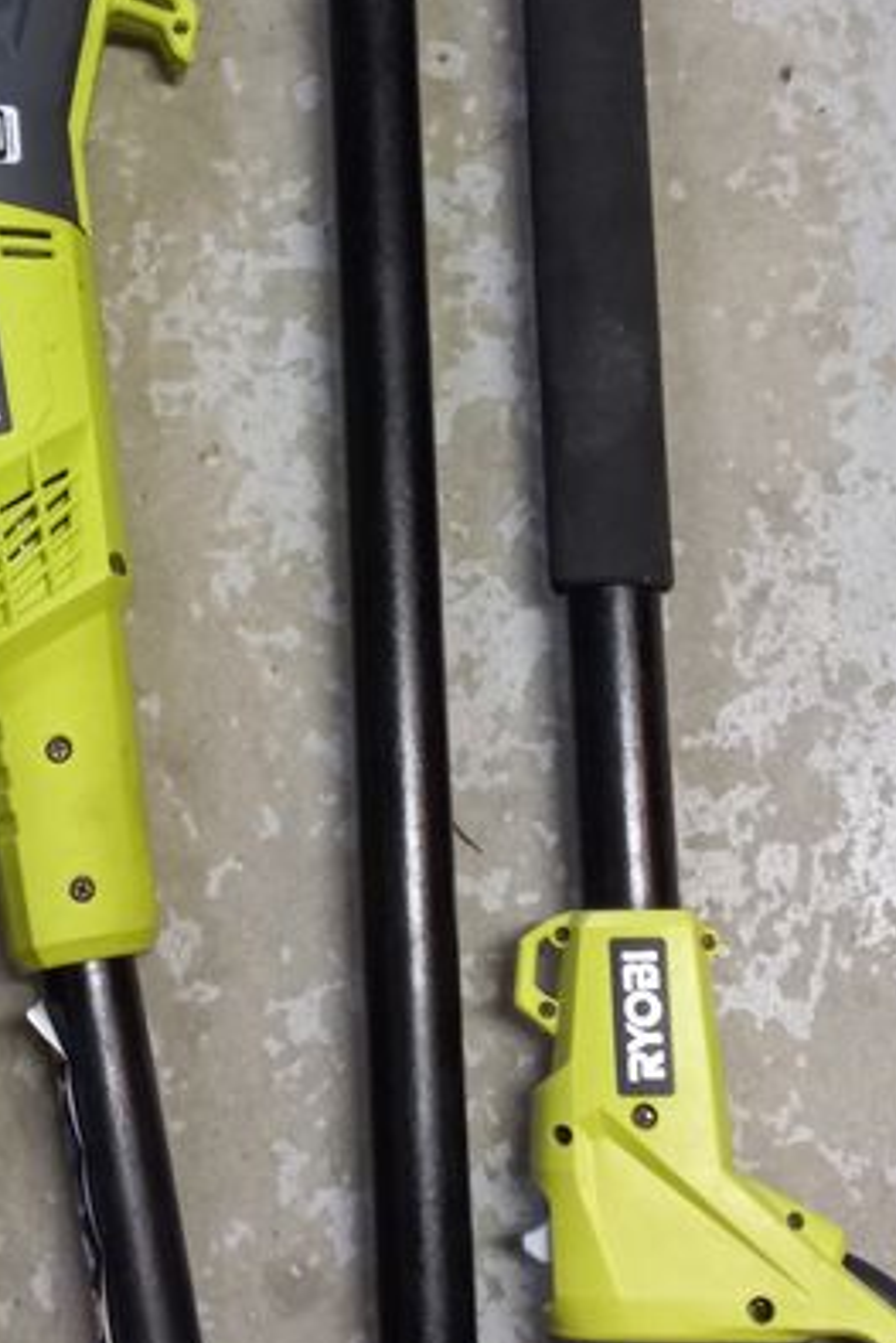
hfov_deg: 20.4
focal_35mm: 66
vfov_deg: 30.3
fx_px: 2462
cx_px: 157
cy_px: 481
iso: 400
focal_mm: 4.6
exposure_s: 1/25
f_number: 1.8
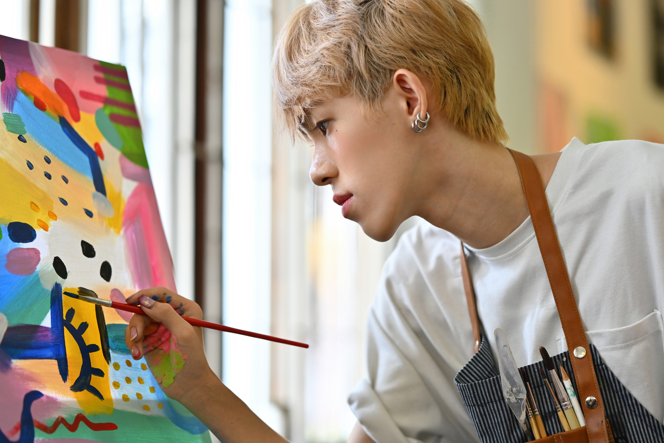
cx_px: 332
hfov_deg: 23.9
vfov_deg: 16.1
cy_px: 222
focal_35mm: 85
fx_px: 1568
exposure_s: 1/400
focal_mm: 85
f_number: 1.8
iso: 500
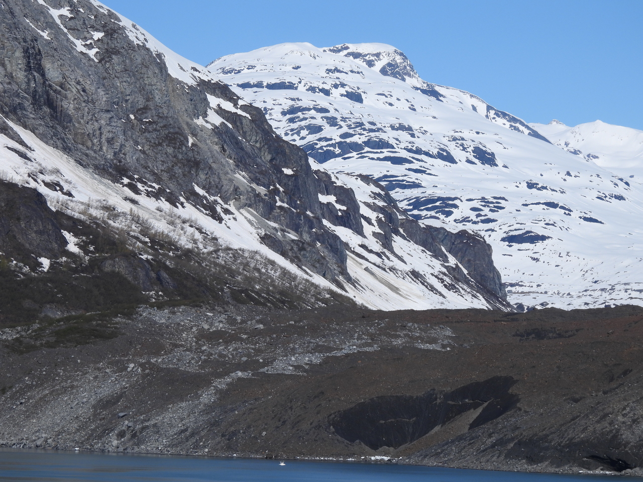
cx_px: 322
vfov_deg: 9.9
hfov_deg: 13.2
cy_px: 241
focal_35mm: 150
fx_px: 2786
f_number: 5
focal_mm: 26.8
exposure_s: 1/1600
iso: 100
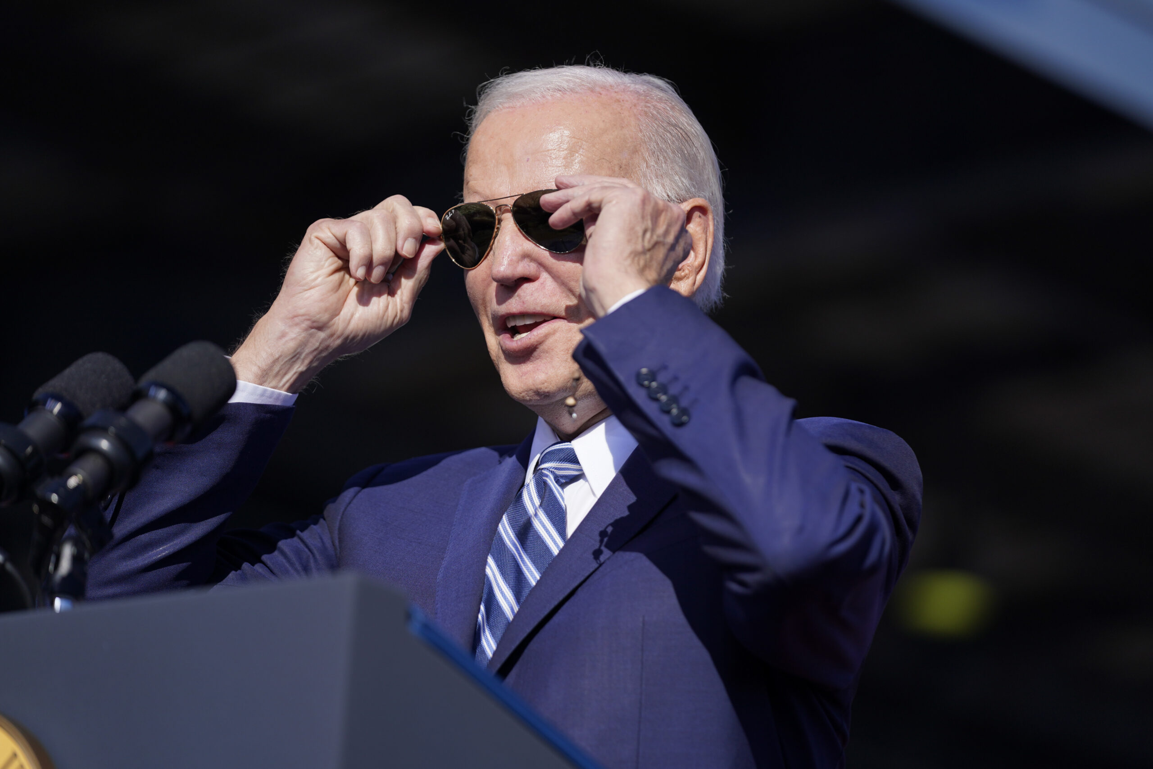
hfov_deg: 12.8
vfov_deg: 8.5
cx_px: 576
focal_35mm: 161
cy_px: 384
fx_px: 5156
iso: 200
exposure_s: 1/5000
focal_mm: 161
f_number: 2.8
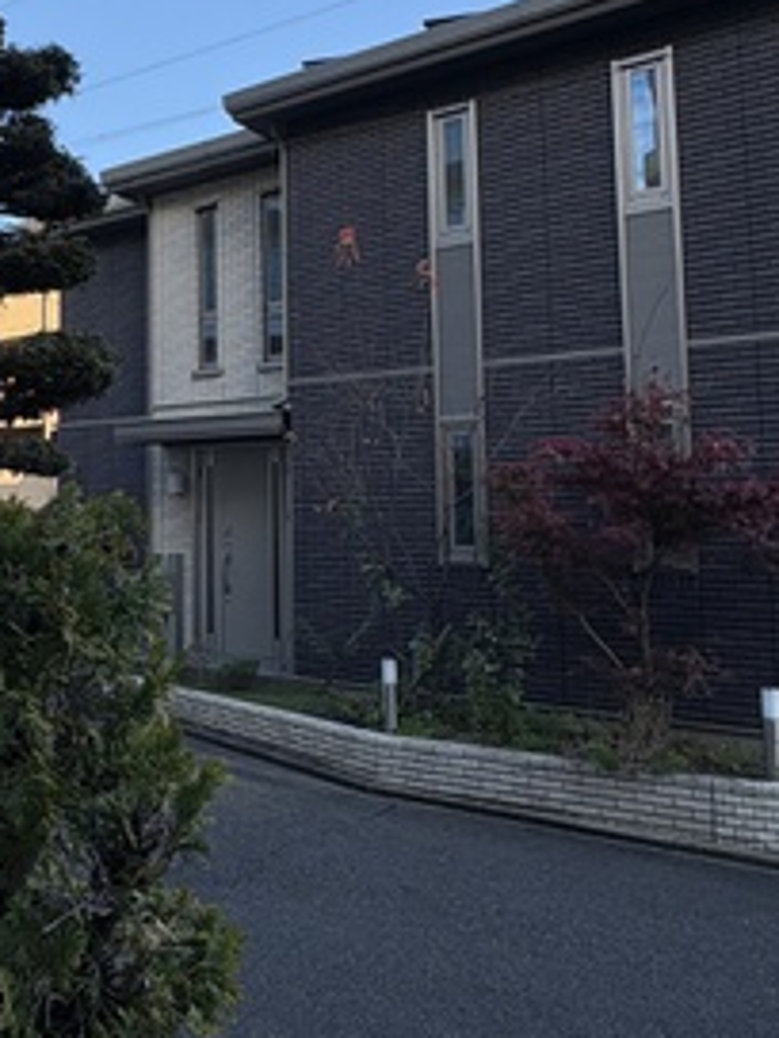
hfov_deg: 37.4
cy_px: 424
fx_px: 1080
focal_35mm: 36
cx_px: 97
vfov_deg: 51.1
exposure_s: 1/412
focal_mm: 2.22
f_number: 2.2
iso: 40
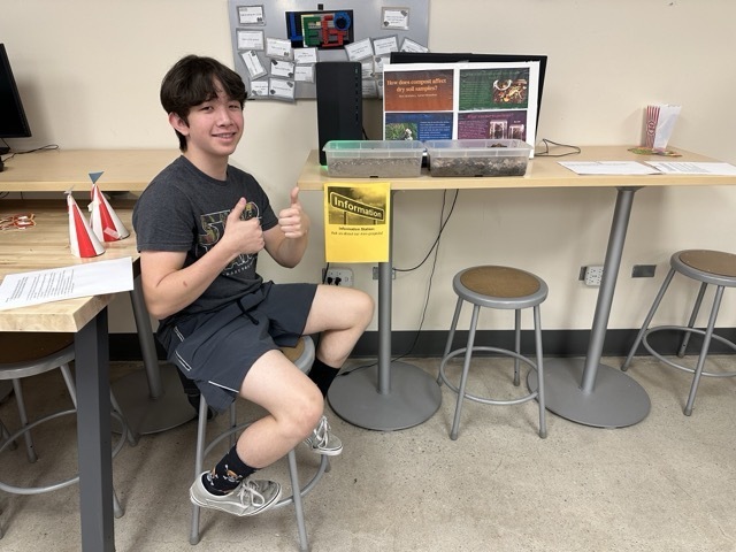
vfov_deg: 56.8
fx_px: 510
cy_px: 276
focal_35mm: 24
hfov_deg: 71.6
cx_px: 368
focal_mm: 6.86
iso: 125
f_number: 1.78
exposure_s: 1/60
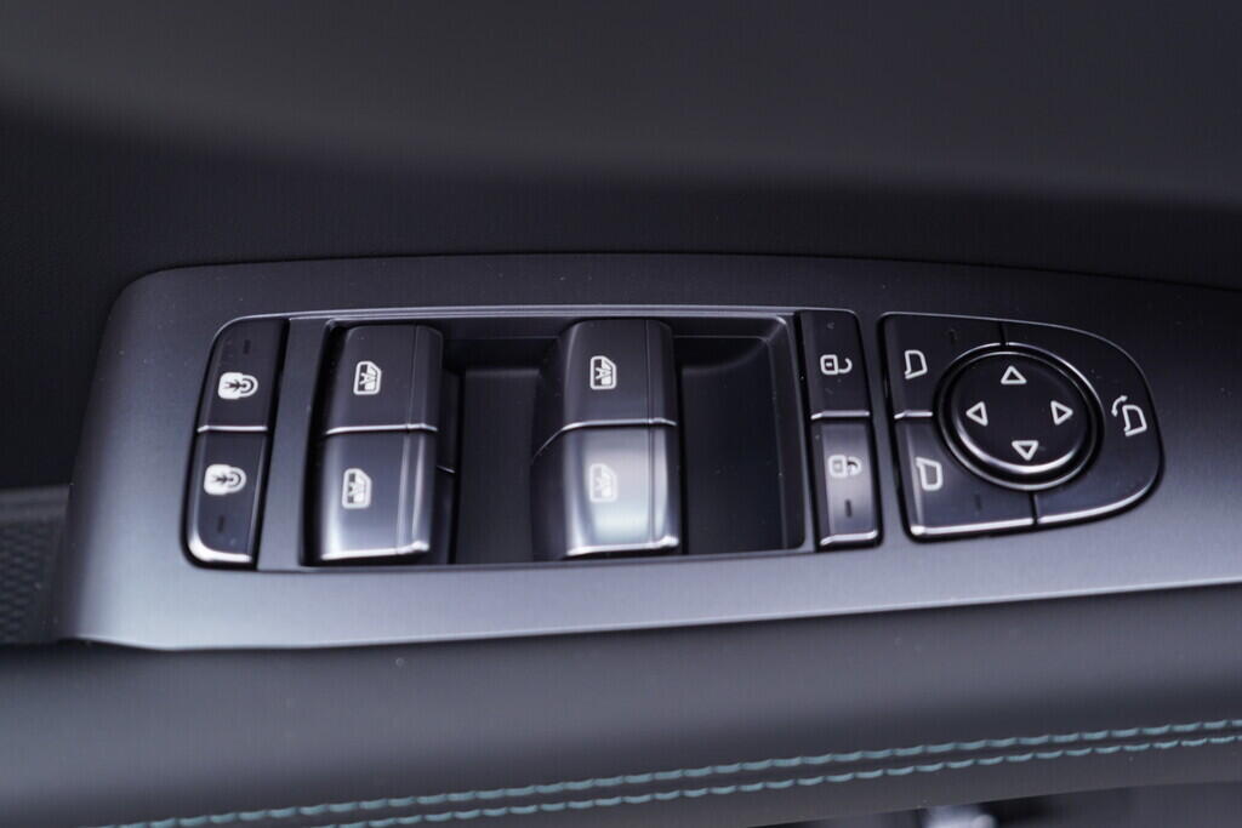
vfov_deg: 36.9
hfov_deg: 53.1
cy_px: 414
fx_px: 1242
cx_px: 621
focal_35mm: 36
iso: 200
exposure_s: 1/40
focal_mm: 24
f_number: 2.8
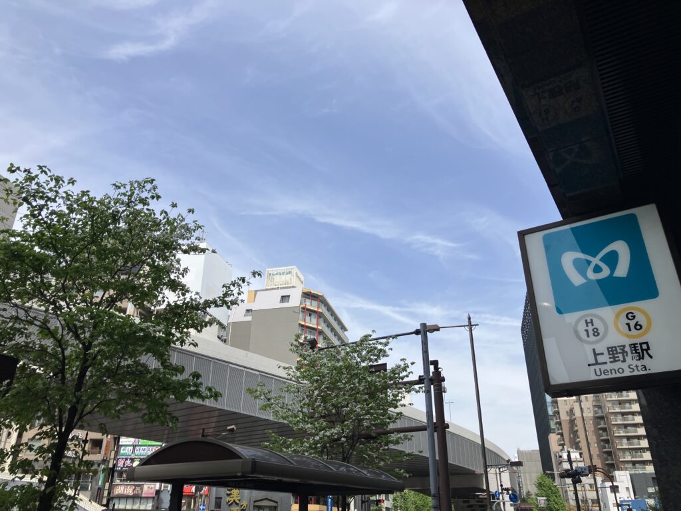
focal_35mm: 28
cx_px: 340
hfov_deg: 63.4
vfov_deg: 49.7
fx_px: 551
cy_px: 256
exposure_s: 1/2525
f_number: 1.8
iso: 32
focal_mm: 3.99
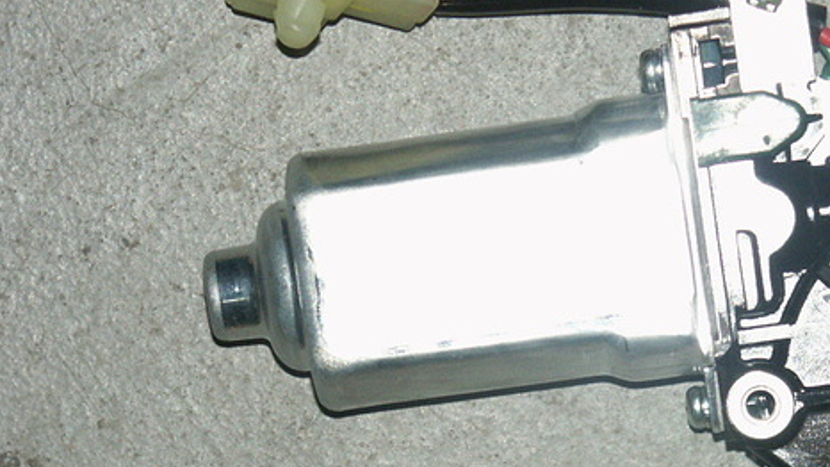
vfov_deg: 4.4
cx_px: 670
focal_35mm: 275
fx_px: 6052
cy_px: 376
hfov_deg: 7.8
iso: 200
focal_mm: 37.15
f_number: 4
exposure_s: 1/125
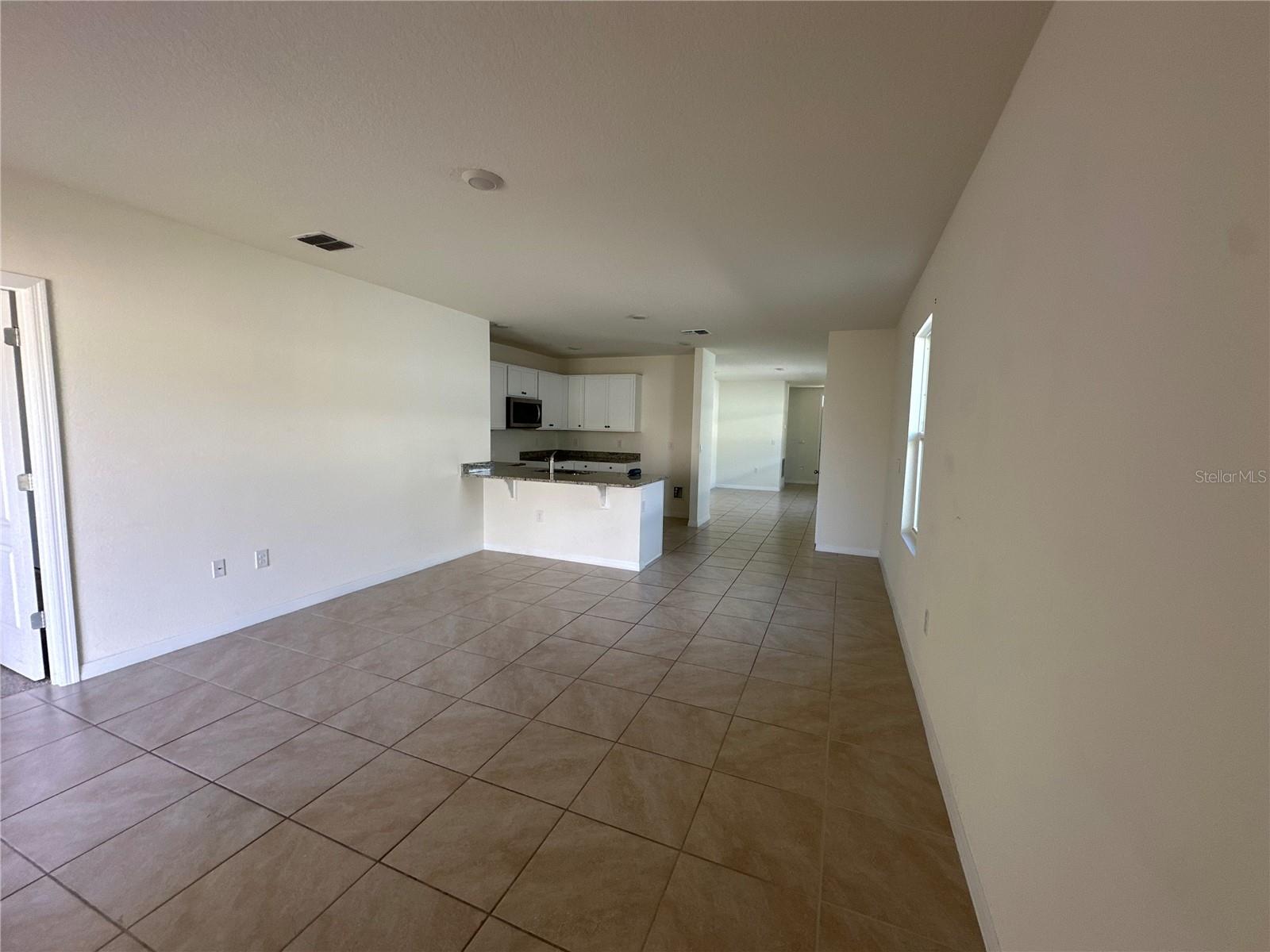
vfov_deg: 85.7
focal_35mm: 14
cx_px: 635
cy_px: 476
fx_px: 514
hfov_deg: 102.1
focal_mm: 2.22
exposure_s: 1/99
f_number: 2.2
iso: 100
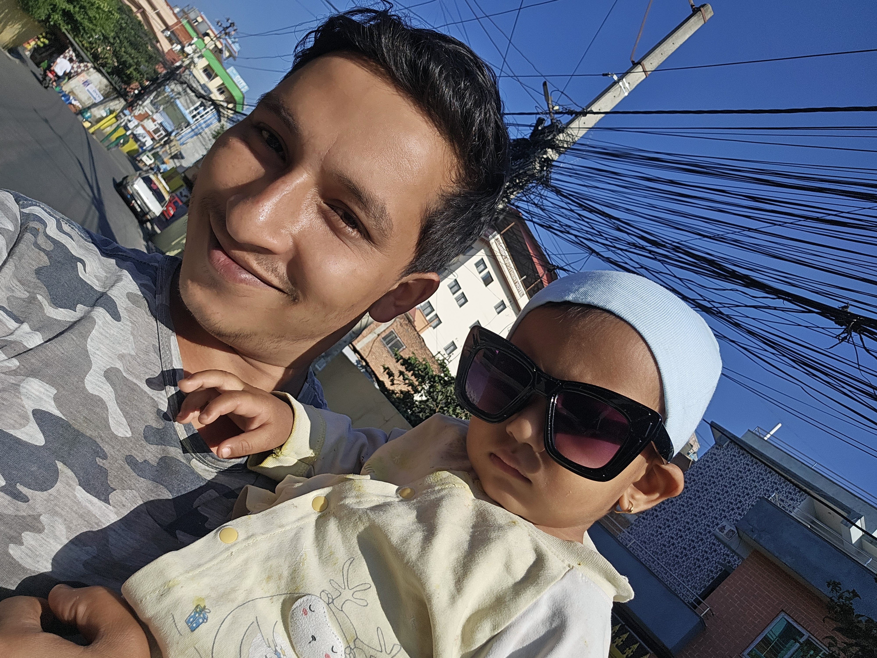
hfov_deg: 69.4
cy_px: 329
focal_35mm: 25
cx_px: 438
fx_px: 633
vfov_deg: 54.9
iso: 25
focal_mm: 3.3
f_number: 2.2
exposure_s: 1/1222
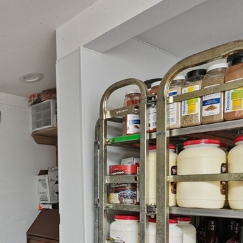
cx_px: -2
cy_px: 202
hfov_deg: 40.2
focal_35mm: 36
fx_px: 286
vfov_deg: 43.4
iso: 500
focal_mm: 10
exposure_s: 1/2
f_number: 6.3
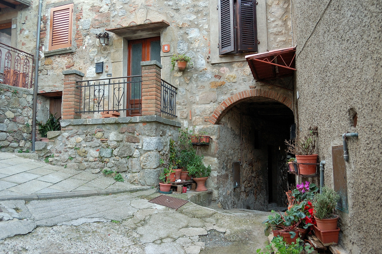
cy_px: 123
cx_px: 193
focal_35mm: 28
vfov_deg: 46.3
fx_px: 297
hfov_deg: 65.5
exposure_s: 1/25
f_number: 4.5
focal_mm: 18
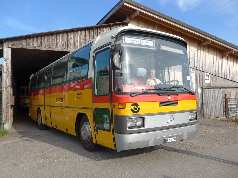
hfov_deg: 61.7
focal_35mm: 29
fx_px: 199
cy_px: 89
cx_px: 119
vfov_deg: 48.2
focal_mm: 6
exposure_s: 1/800
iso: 80
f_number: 2.8
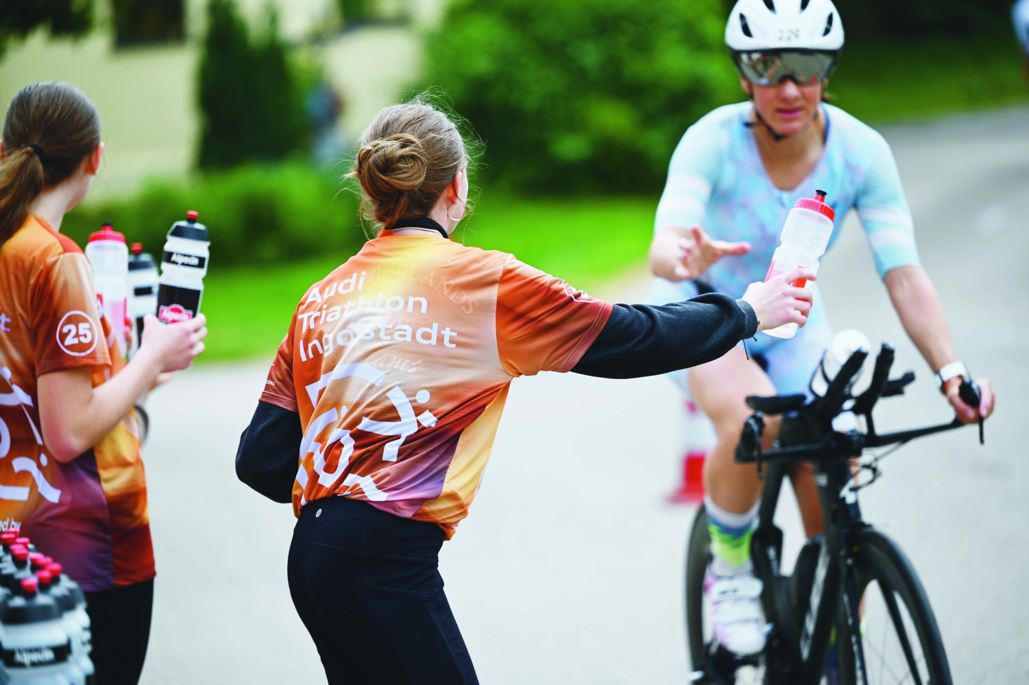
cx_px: 514
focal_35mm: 160
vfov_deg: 8.6
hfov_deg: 12.8
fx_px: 4571
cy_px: 342
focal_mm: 160
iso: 100
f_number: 2.8
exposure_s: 1/500
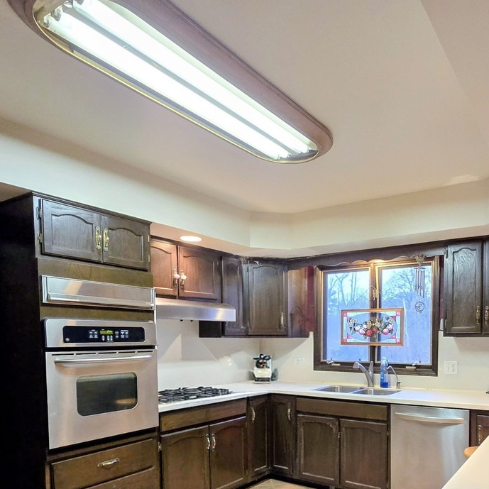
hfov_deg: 62.8
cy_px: 365
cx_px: 339
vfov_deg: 61.5
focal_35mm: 24
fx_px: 384
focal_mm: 2.2
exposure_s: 1/60
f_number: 2.2
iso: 250
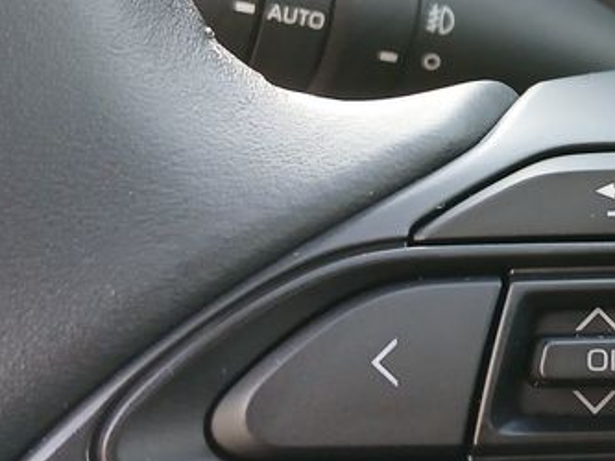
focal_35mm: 80
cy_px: 266
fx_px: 1422
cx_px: 720
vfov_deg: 18.4
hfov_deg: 22.6
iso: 200
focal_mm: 3.98
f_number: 1.8
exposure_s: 1/50
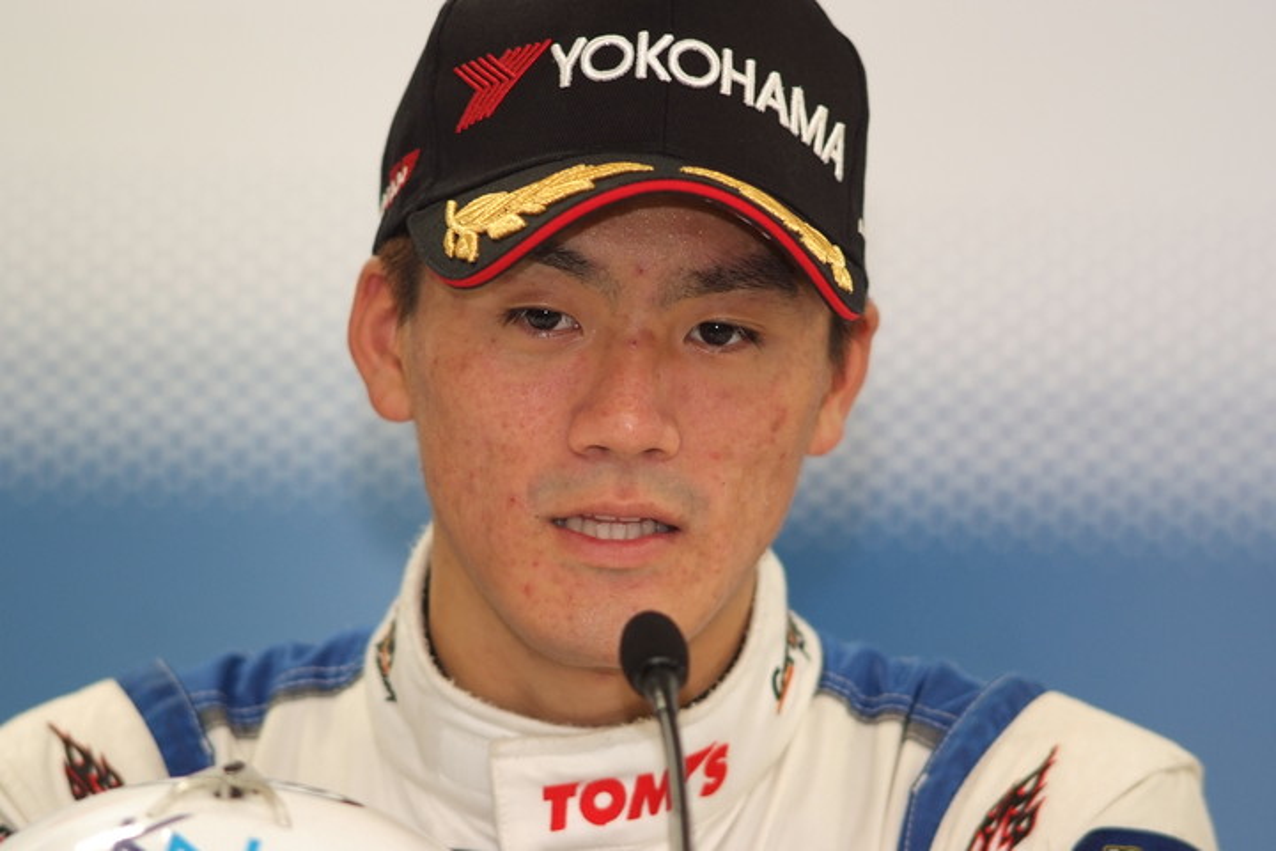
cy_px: 426
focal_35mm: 270
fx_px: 9569
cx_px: 638
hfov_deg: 7.6
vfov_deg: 5.1
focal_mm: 180
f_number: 2.8
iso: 800
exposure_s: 1/125
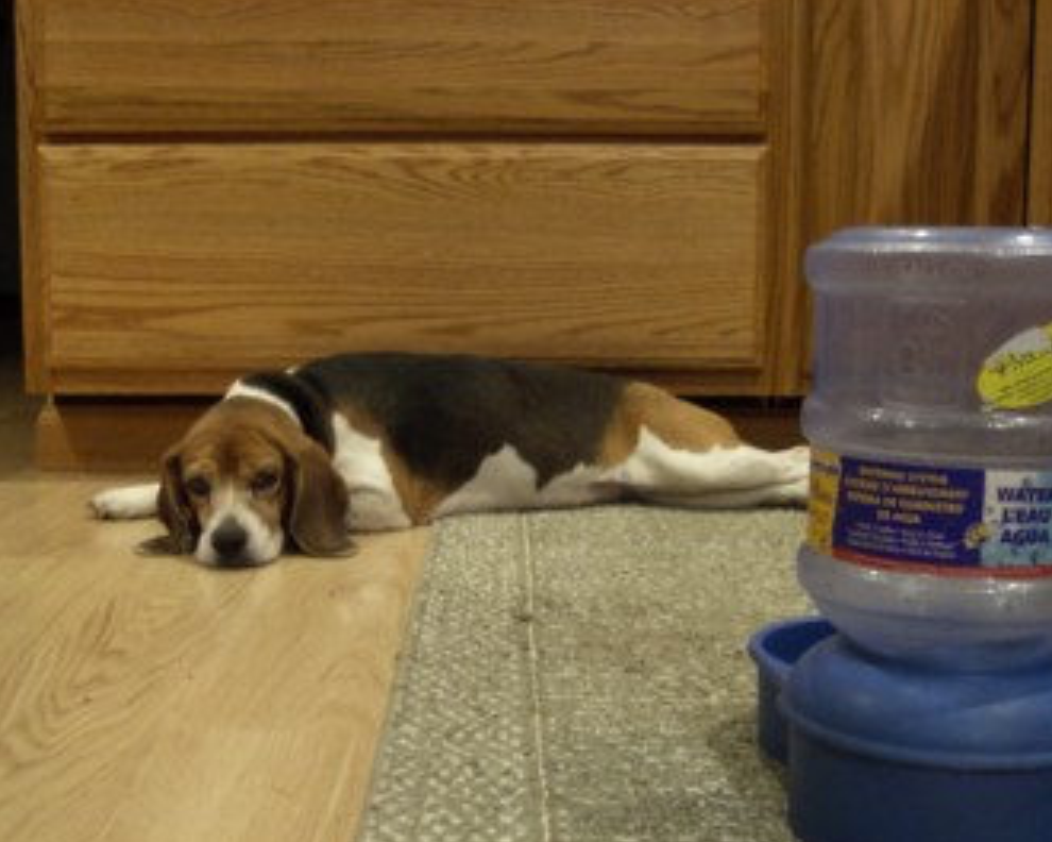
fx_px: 1526
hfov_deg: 38.0
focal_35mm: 49
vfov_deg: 30.8
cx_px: 488
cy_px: 424
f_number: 3.3
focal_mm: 7.56
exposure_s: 1/8
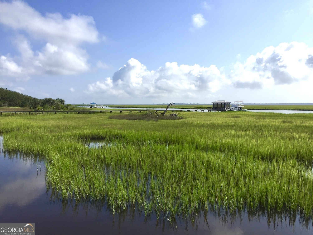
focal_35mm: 29
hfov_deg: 61.7
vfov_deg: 48.2
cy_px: 118
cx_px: 156
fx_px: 262
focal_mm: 4.15
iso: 32
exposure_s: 1/2825
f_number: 2.2
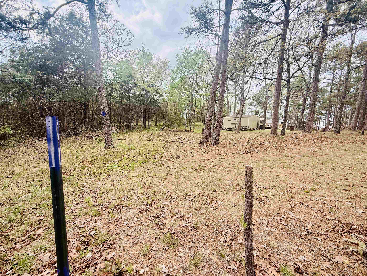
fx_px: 148
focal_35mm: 14
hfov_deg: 102.1
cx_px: 184
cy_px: 138
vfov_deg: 85.7
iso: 64
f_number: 2.2
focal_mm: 2.22
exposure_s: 1/424
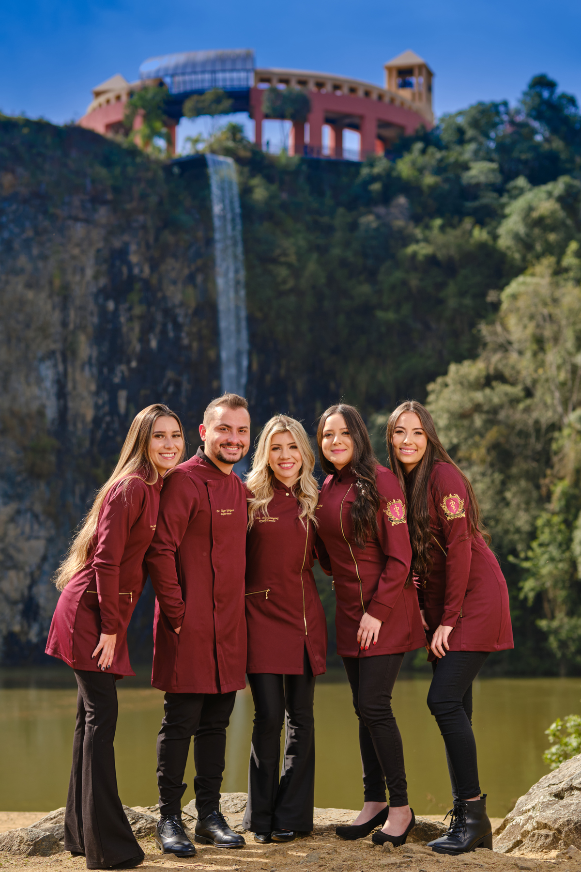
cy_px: 436
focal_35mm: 75
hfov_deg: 18.2
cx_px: 290
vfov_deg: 27.0
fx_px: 1815
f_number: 2.5
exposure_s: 1/1000
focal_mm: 50
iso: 160
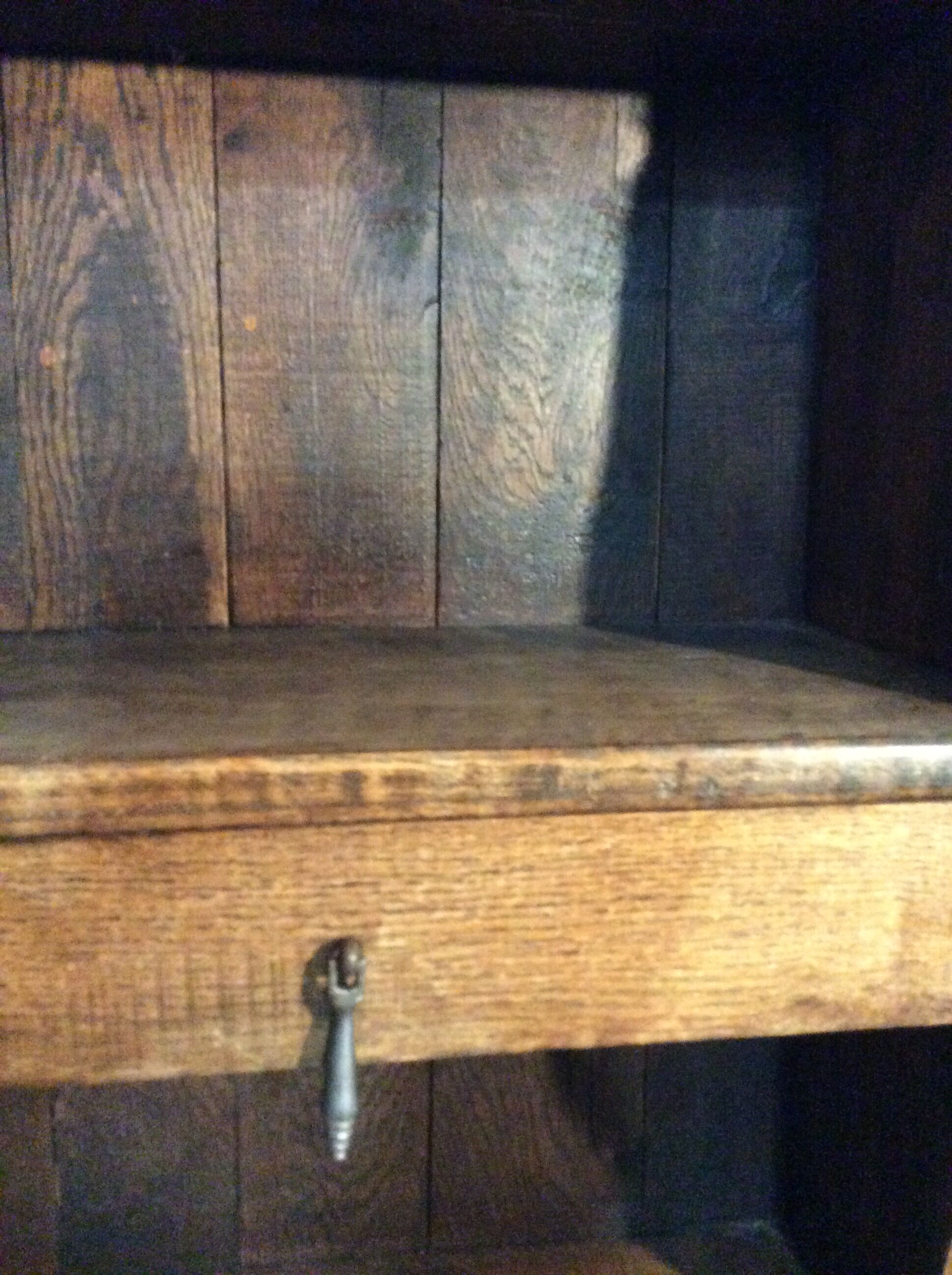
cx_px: 476
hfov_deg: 44.1
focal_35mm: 32
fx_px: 1177
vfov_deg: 56.9
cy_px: 638
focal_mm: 3.3
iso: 640
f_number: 2.4
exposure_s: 1/17
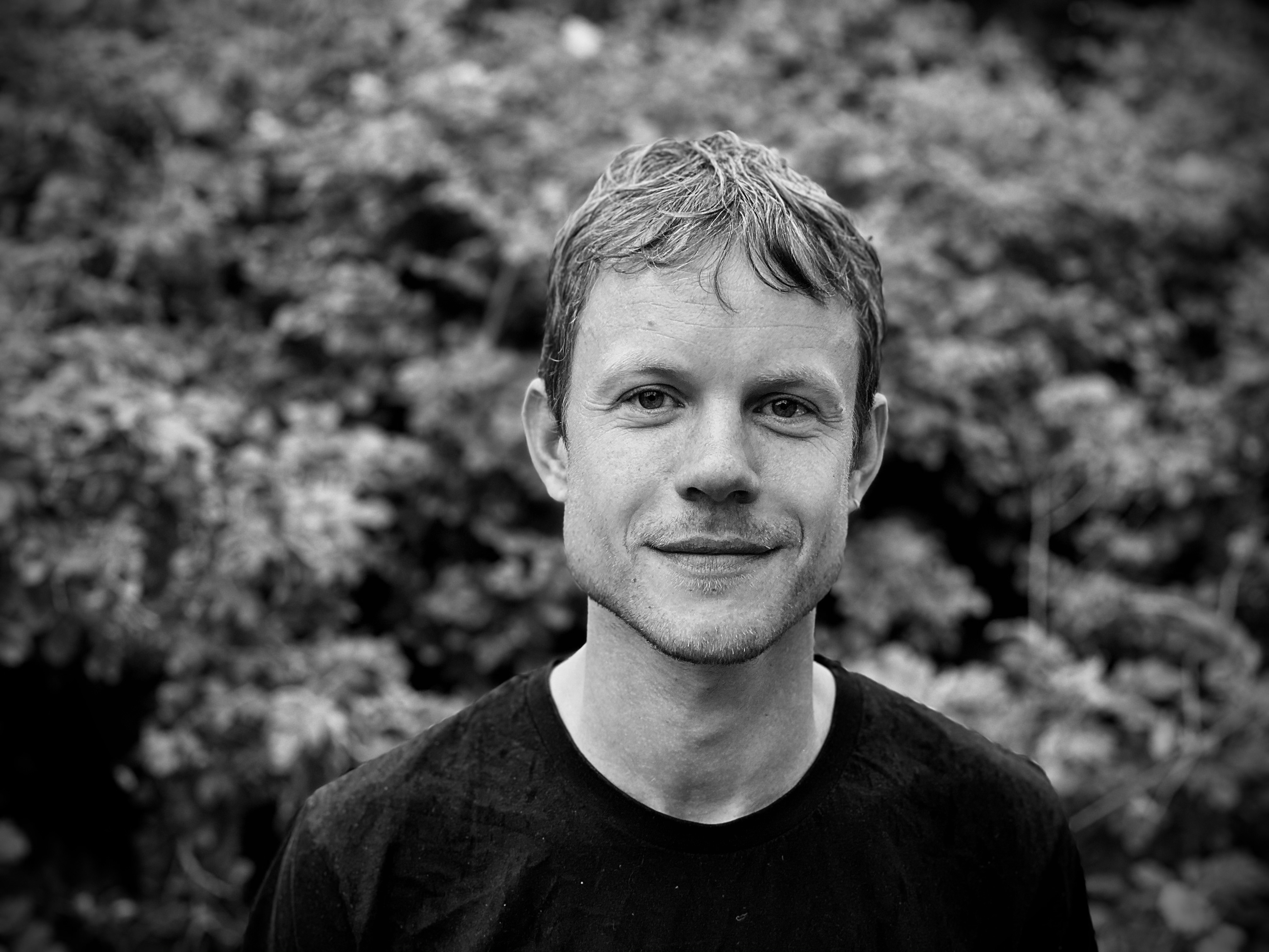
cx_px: 634
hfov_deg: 36.8
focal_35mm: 52
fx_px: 1906
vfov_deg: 28.0
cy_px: 476
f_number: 2
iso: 80
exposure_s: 1/122
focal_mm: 6
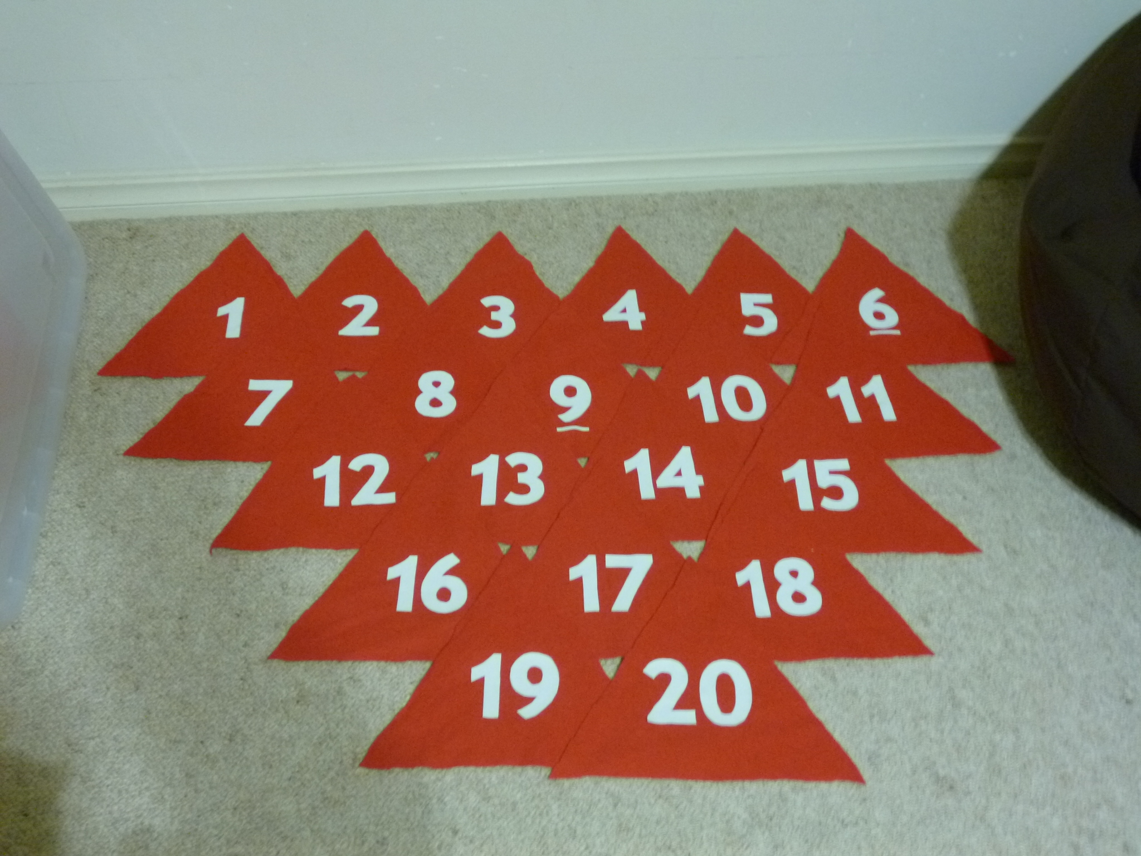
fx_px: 1351
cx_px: 570
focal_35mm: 41
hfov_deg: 45.8
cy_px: 428
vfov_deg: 35.1
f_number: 3.7
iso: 400
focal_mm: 7.3
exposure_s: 1/4
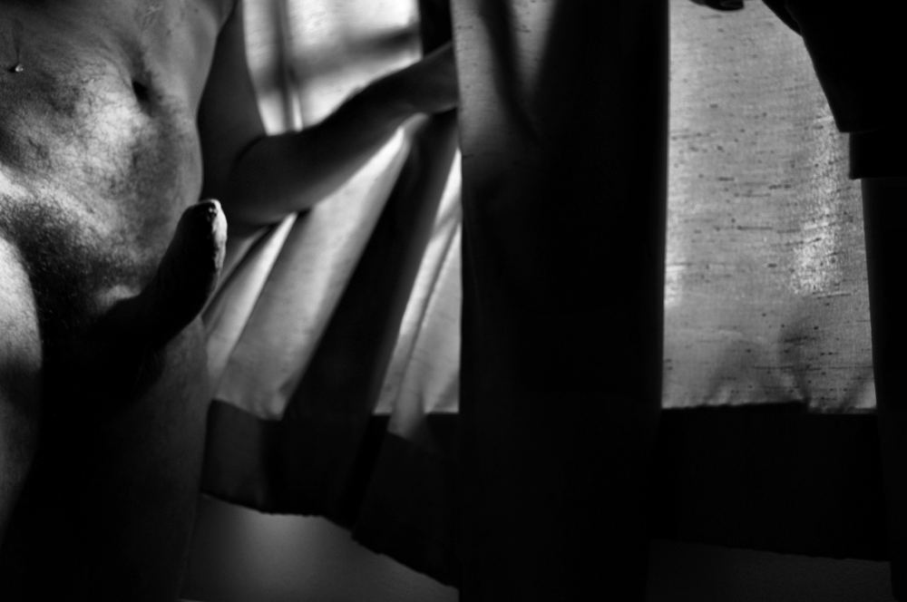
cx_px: 454
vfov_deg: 34.1
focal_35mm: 39
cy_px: 301
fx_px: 981
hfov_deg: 49.6
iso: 320
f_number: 4.5
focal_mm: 26
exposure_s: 1/4
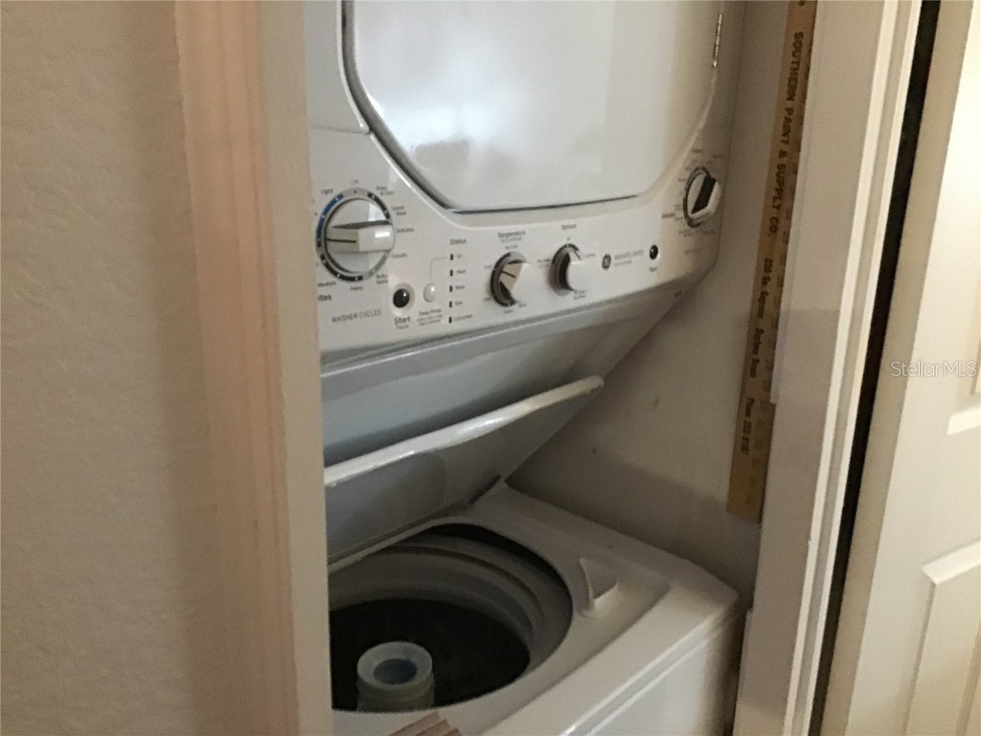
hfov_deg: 58.4
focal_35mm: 31
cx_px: 490
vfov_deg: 45.4
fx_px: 879
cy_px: 368
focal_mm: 3.3
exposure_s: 1/15
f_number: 2.4
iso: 500
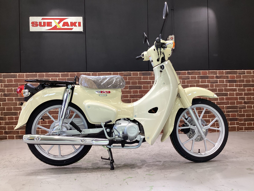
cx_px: 127
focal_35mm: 31
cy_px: 96
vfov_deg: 45.4
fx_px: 227
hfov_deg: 58.4
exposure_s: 1/60
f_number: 2.4
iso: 100
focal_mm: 3.3
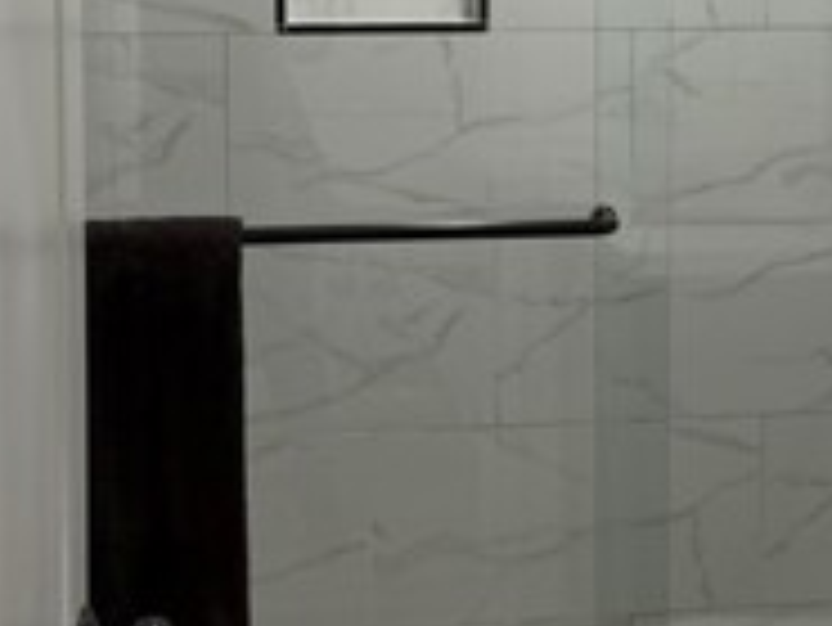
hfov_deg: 23.5
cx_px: 522
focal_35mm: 83
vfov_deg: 17.6
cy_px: 86
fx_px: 1996
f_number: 1.78
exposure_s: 1/60
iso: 125
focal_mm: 6.76
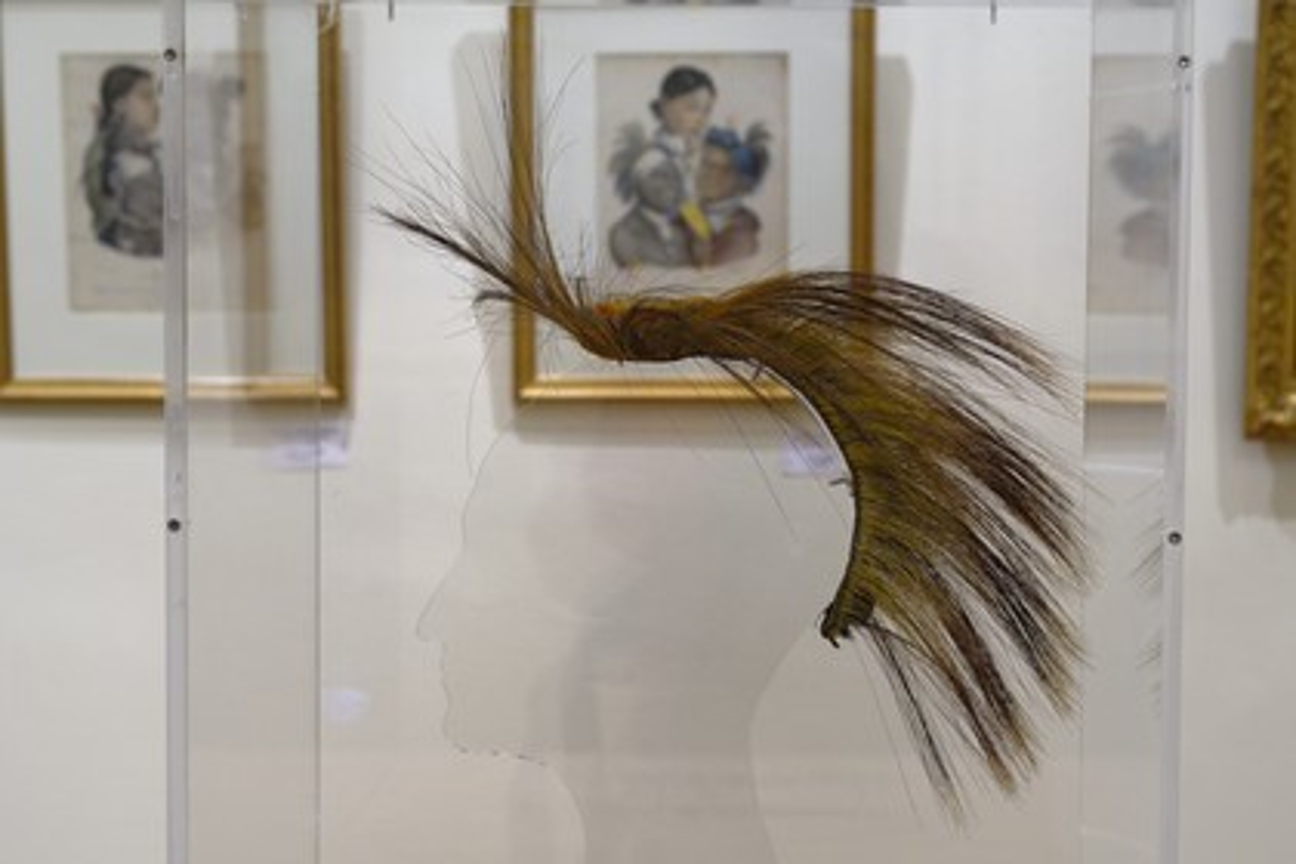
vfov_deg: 17.5
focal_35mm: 78
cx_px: 648
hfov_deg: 26.0
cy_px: 432
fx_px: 2808
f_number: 6.3
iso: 100
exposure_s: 1.1
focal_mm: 52
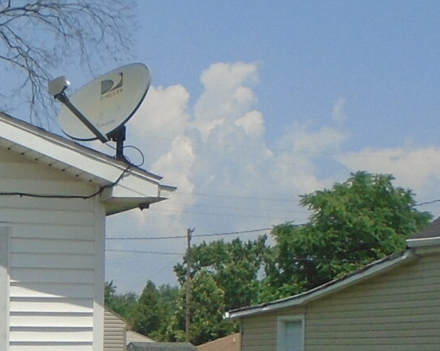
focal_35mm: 118
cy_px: 372
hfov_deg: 16.2
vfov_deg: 12.8
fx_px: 1536
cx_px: 107
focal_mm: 4.6
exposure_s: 1/250
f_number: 8
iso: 100
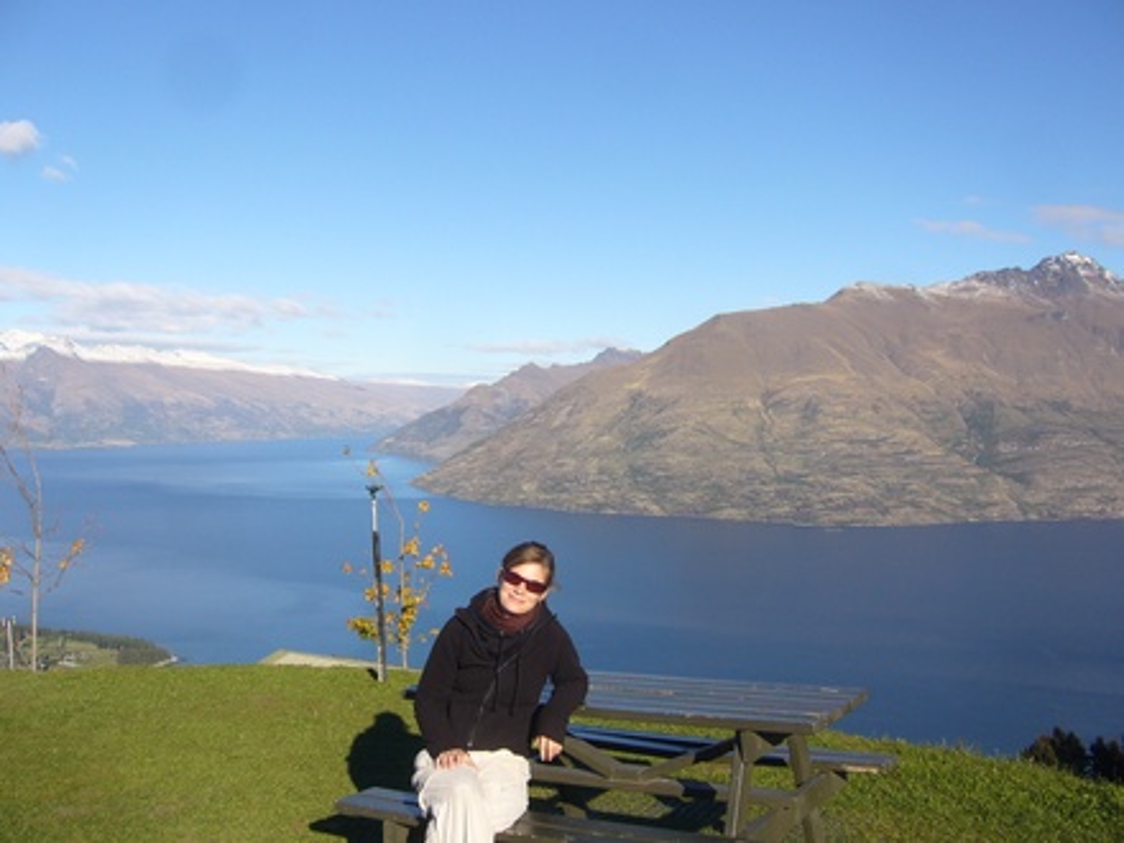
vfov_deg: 40.7
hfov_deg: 52.6
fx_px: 1136
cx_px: 562
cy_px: 422
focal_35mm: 35
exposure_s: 1/320
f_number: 5.6
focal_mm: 5.8
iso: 80
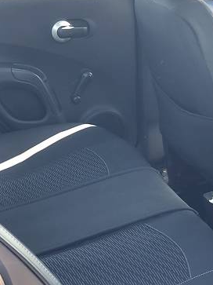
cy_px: 170
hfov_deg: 17.1
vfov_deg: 22.7
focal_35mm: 86
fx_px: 706
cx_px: 163
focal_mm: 6
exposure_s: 1/60
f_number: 2.4
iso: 40
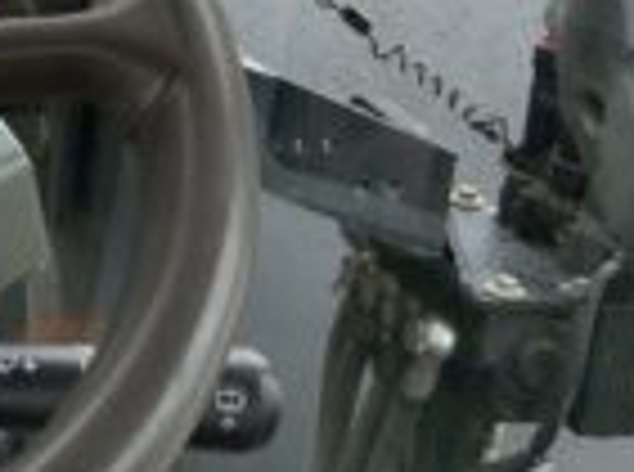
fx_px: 2411
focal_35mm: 132
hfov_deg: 13.5
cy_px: -4
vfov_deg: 11.1
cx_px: -495
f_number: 1.8
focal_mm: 3
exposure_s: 1/122
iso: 40
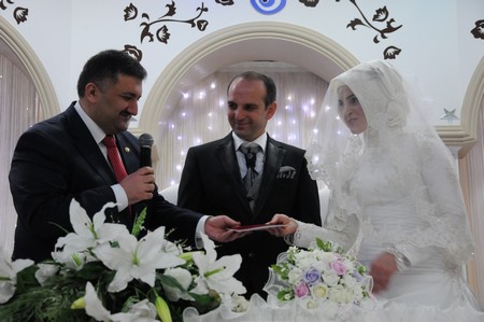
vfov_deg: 20.1
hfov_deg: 29.9
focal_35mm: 68
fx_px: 906
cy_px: 161
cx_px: 242
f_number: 4.8
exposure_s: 1/30
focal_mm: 45
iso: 1250
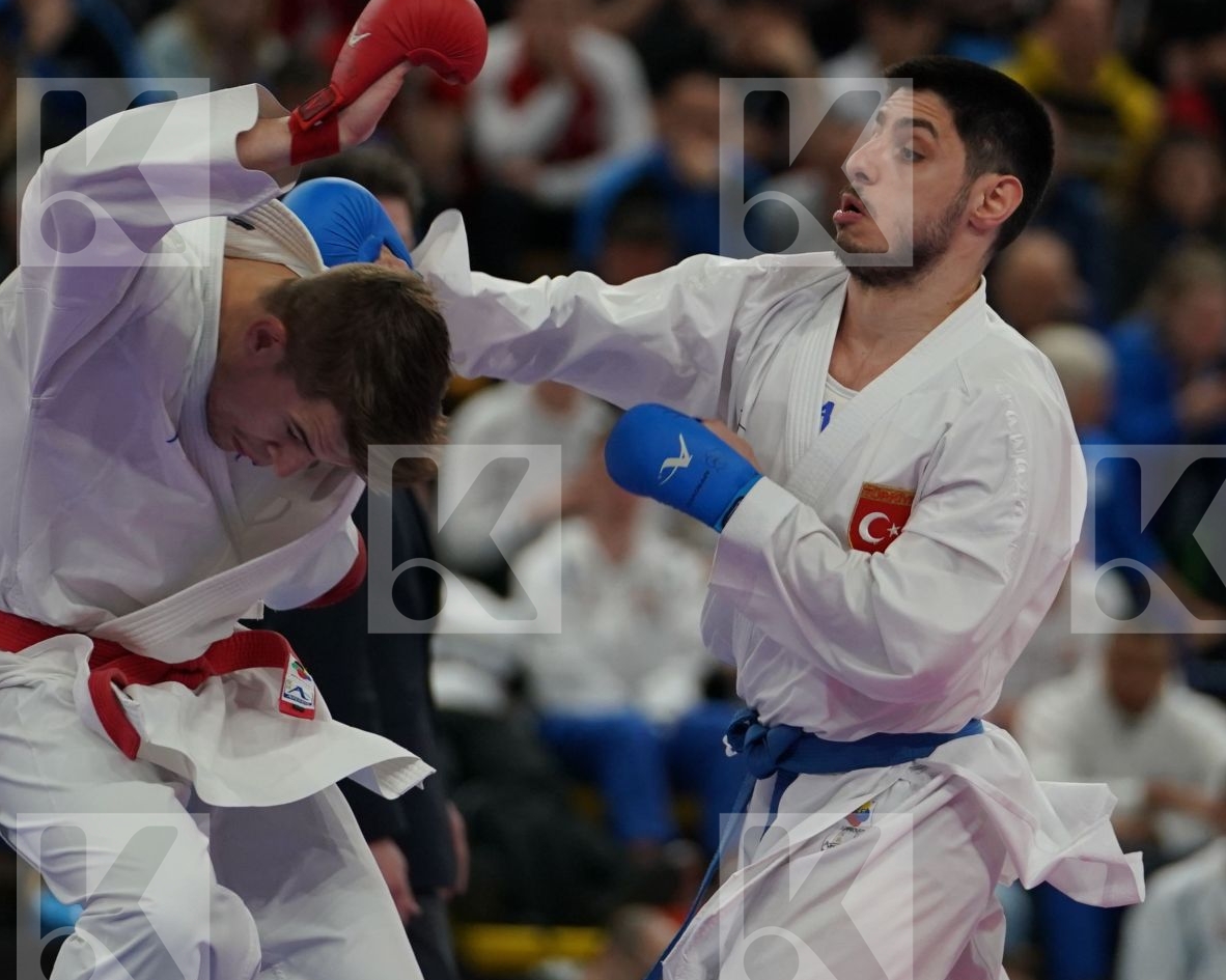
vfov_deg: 4.2
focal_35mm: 366
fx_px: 13277
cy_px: 539
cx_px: 816
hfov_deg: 5.3
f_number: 2.8
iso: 1600
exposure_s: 1/1000
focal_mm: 171
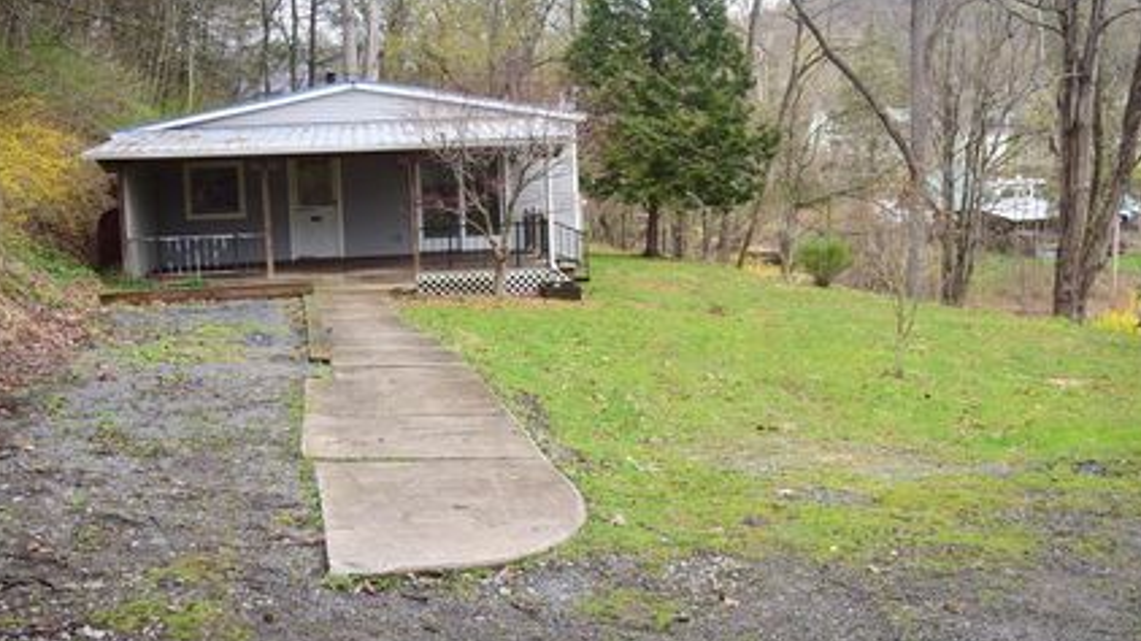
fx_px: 1410
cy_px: 327
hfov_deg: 44.0
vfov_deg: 25.6
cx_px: 619
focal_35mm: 47
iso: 250
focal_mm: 25
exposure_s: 1/100
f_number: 5
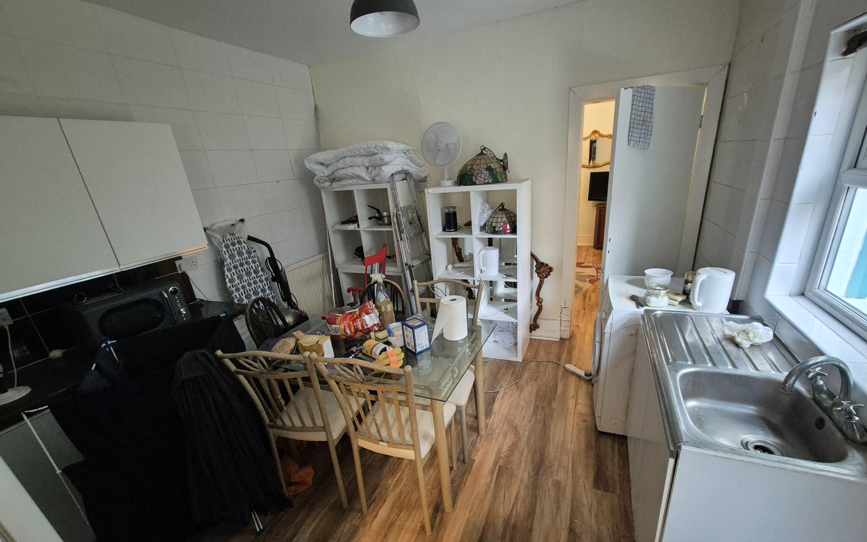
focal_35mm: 14
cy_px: 301
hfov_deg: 105.3
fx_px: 331
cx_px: 434
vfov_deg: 78.4
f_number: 2.2
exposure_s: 1/33
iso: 1600
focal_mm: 2.2
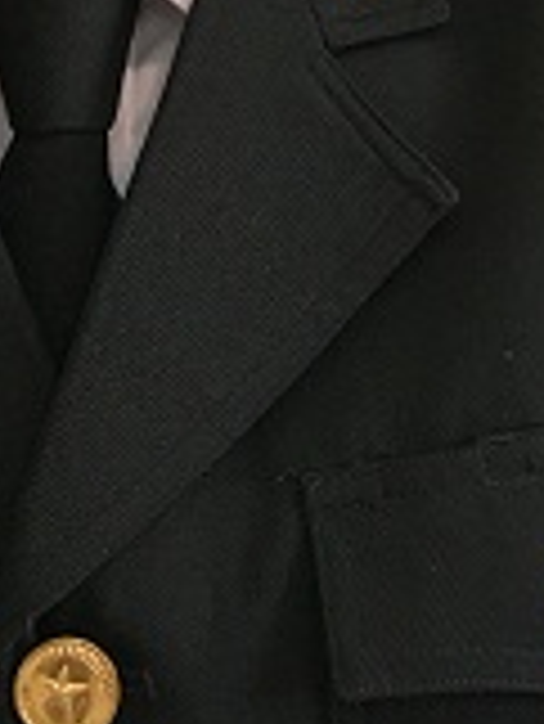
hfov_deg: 15.3
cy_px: -281
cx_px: 67
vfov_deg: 18.6
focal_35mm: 96
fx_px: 2009
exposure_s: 1/17
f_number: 2.2
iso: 64
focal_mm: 4.15
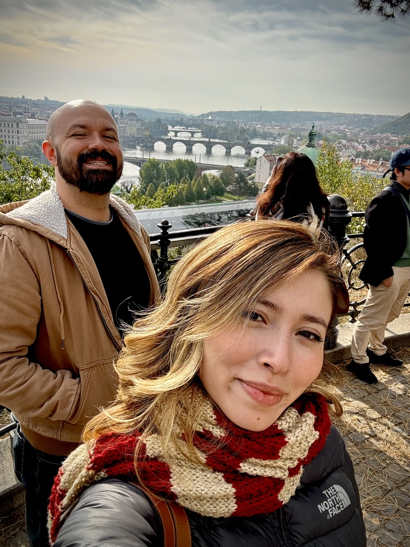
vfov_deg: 60.0
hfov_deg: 46.8
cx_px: 205
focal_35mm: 30
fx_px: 474
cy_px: 274
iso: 25
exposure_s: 1/407
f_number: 1.9
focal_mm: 2.69
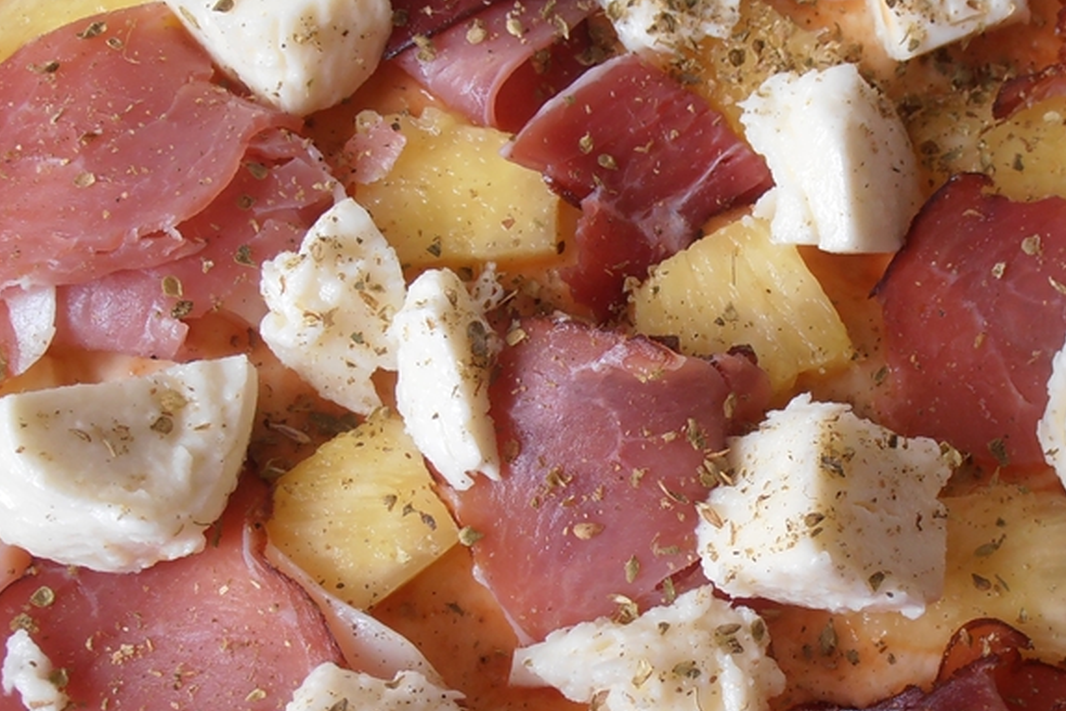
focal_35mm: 67
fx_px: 1984
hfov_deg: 29.9
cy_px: 436
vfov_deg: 20.3
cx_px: 698
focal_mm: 6.61
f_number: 3.9
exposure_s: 1/100
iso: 100
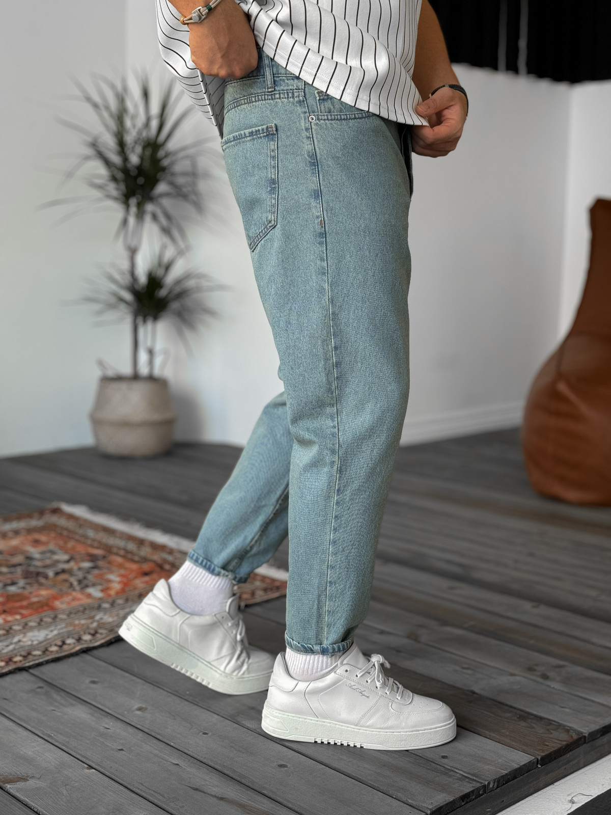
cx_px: 306
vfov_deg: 39.7
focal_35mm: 48
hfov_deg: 30.3
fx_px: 1130
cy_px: 408
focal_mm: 6.86
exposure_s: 1/80
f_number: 1.8
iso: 100
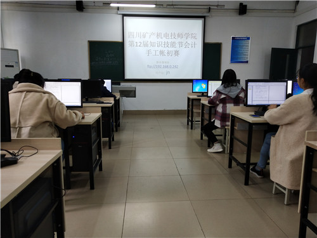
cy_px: 119
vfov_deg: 46.8
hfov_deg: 60.0
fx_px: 275
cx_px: 158
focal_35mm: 30
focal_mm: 3.95
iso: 159
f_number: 1.8
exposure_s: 1/50
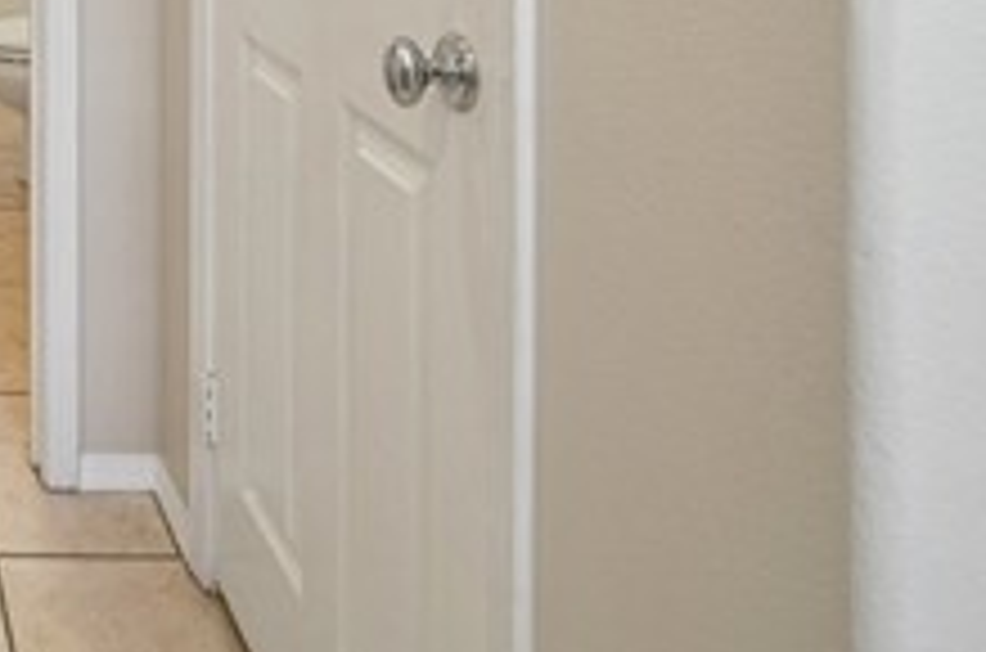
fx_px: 1120
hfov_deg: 36.4
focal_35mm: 41
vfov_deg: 26.6
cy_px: -229
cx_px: -203
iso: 400
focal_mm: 14
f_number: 8
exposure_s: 1/25
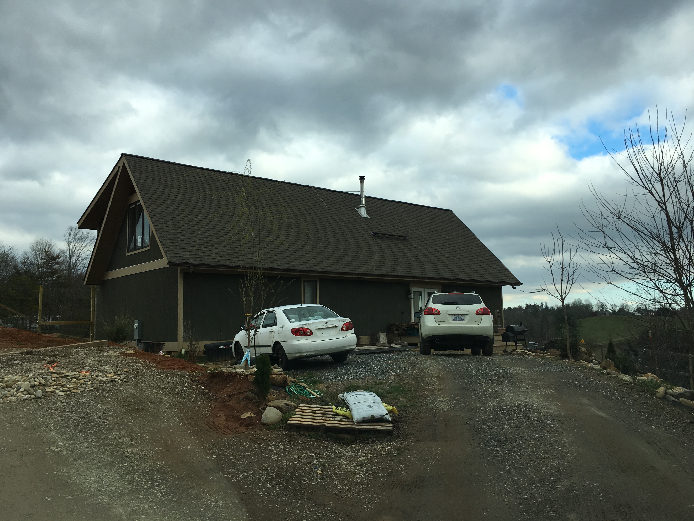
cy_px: 260
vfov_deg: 48.2
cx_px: 347
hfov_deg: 61.7
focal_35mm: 29
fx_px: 581
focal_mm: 4.15
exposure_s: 1/490
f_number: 2.2
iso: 25
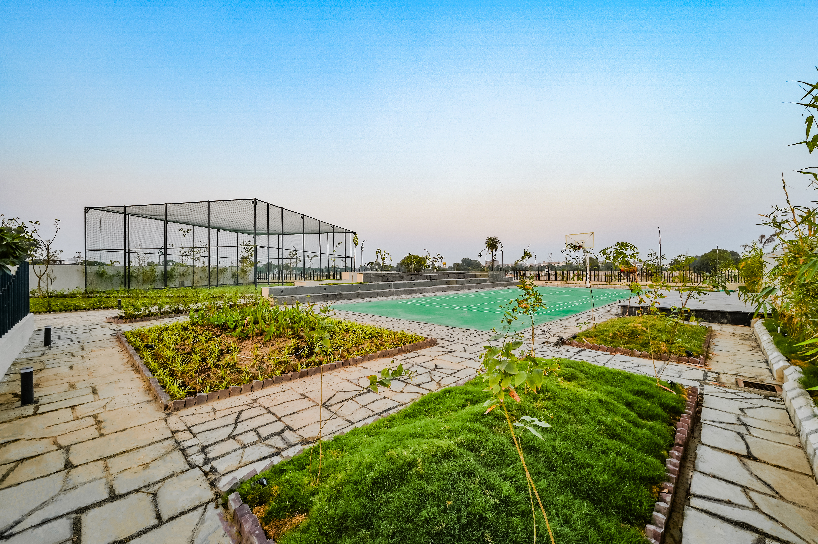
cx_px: 409
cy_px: 272
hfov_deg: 104.3
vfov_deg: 81.1
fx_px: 318
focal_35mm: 14
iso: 160
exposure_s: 1/4
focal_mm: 14
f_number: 18
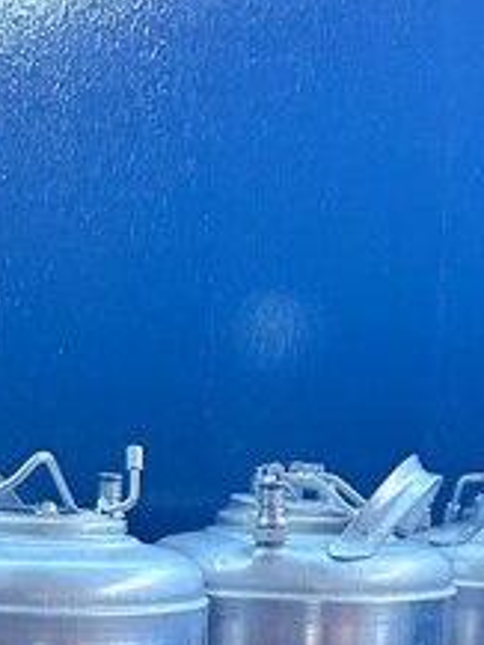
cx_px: 154
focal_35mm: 90
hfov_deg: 16.4
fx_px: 1676
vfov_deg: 19.6
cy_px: 896
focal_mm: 6.86
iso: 320
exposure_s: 1/60
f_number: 1.78
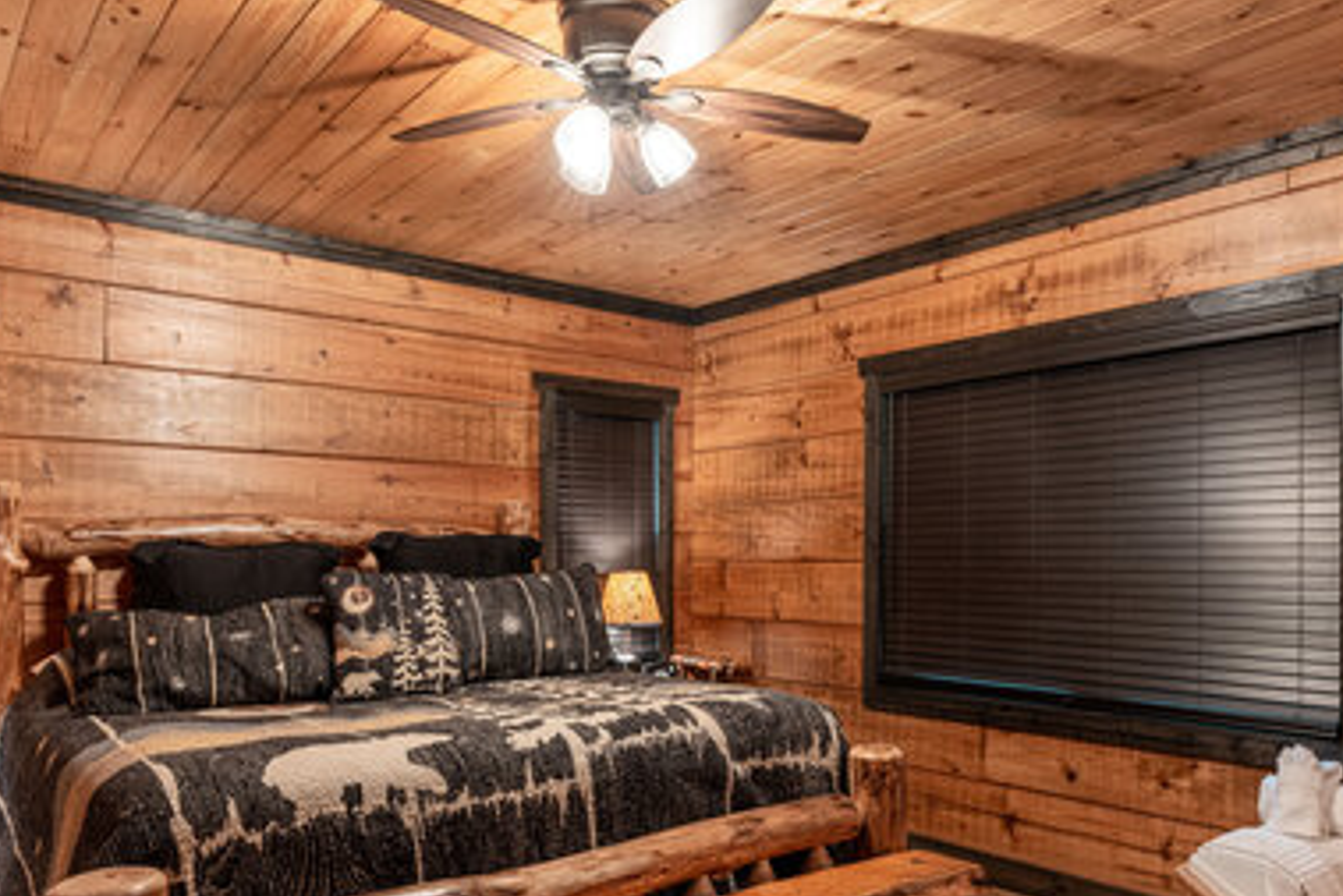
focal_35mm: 27
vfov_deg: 47.6
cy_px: 554
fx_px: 1008
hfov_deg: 67.2
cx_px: 744
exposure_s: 1/4
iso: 200
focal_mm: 16
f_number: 8
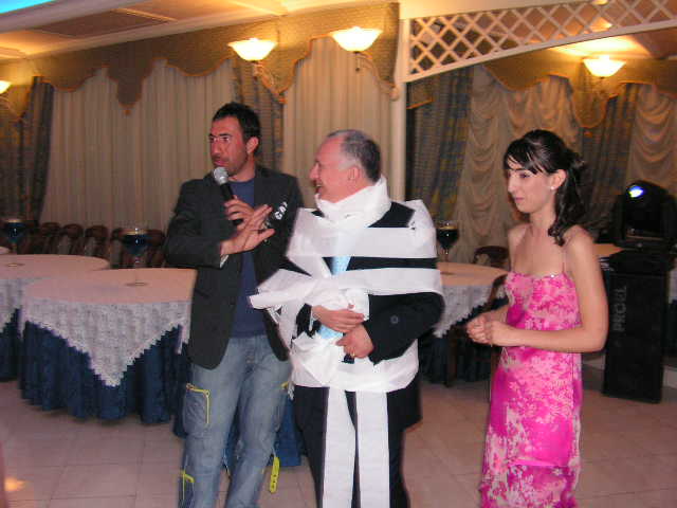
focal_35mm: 36
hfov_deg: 51.4
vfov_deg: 39.7
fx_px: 704
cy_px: 254
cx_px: 338
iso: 200
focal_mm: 6
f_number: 3.2
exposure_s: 1/40
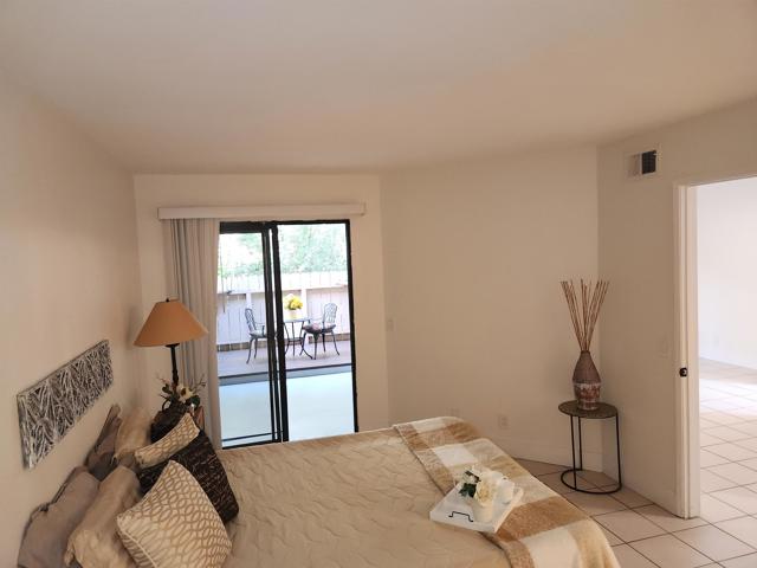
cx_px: 378
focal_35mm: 23
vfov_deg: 58.9
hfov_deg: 73.9
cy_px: 284
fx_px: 503
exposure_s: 1/60
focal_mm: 5.4
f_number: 1.8
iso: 125
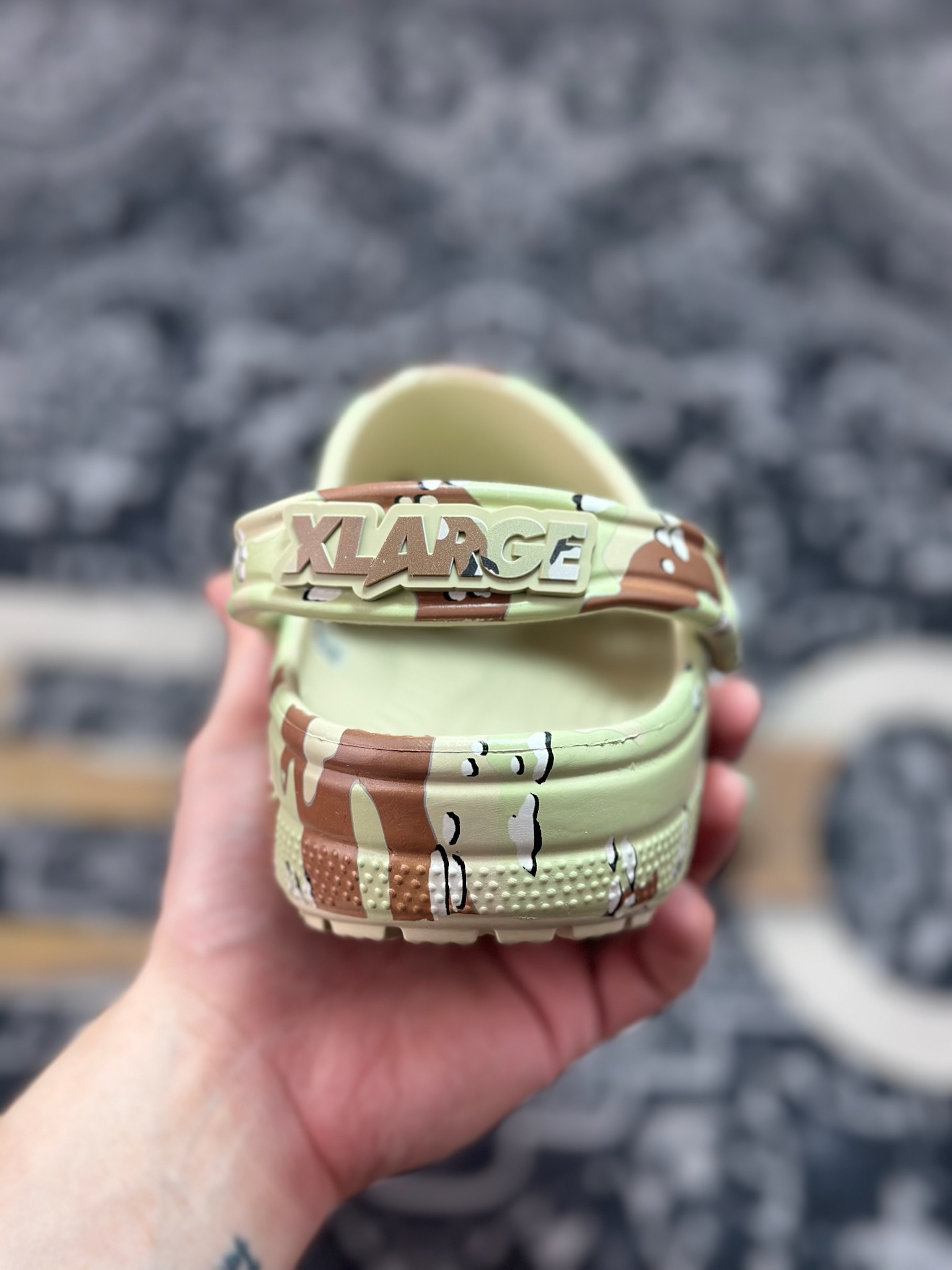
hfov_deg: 30.3
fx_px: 1760
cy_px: 635
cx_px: 476
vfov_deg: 39.7
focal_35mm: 48
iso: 80
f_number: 1.78
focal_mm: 6.86
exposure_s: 1/555
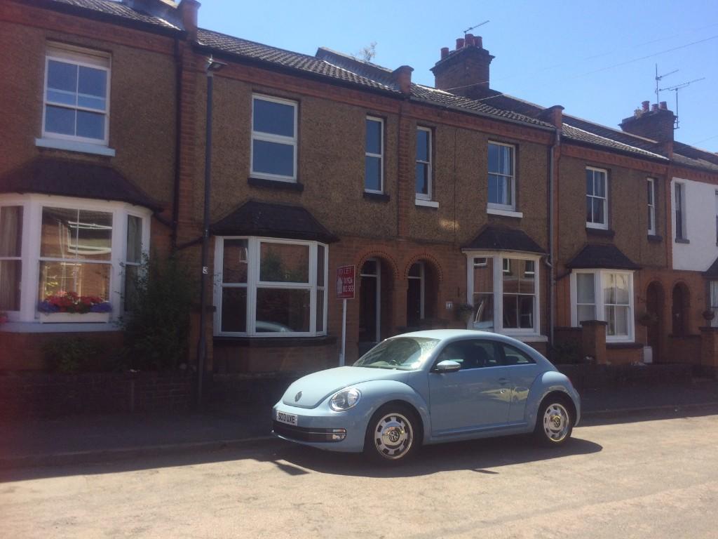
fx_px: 602
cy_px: 270
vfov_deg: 48.2
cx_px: 359
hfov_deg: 61.7
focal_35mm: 29
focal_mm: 4.15
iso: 32
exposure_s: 1/977
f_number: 2.2
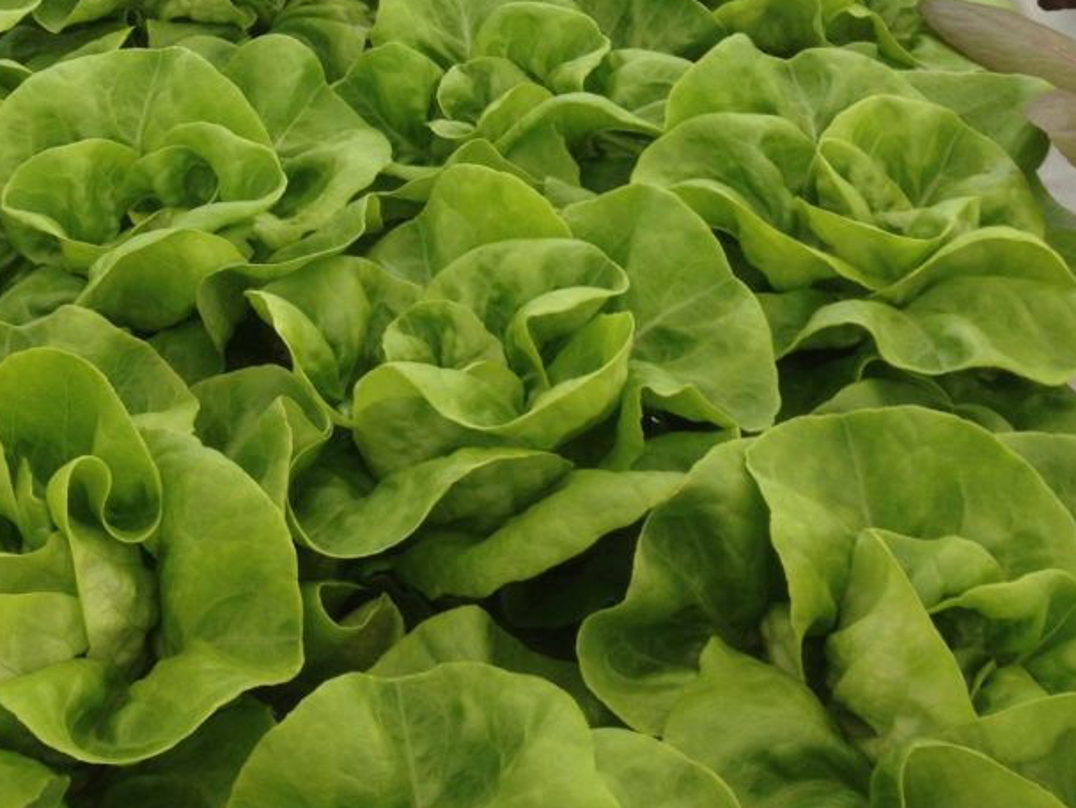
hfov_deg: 32.5
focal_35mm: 59
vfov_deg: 23.4
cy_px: -69
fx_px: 1835
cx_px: 401
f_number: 2.4
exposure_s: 1/252
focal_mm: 4.28
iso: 50
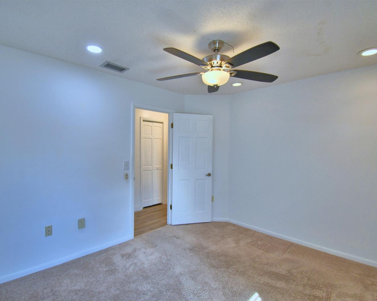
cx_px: 182
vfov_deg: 77.0
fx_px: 190
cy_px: 151
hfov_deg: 89.6
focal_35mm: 17
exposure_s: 1/125
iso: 360
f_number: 4.5
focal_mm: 10
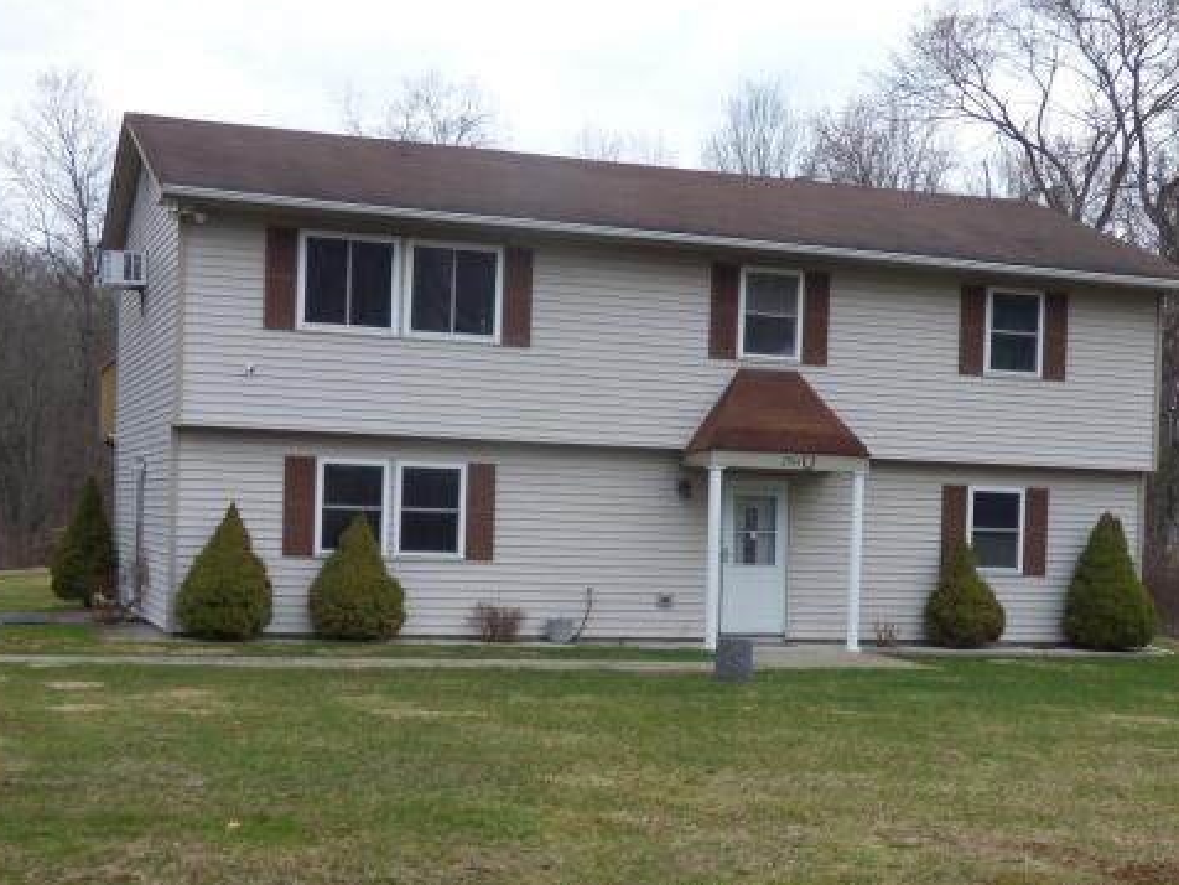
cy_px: 600
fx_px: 2010
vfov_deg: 24.7
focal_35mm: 59
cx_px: 738
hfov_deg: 32.5
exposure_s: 1/160
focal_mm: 6.8
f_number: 3.5
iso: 100
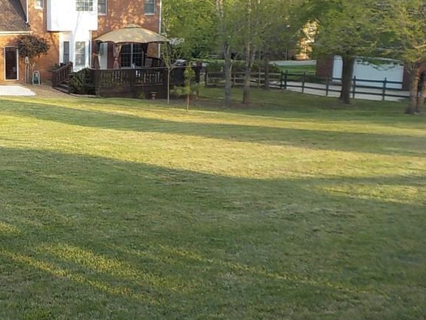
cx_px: 54
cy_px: 141
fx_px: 652
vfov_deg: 27.5
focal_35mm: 53
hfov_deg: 34.4
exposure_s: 1/250
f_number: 3.3
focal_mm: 4.1
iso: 125
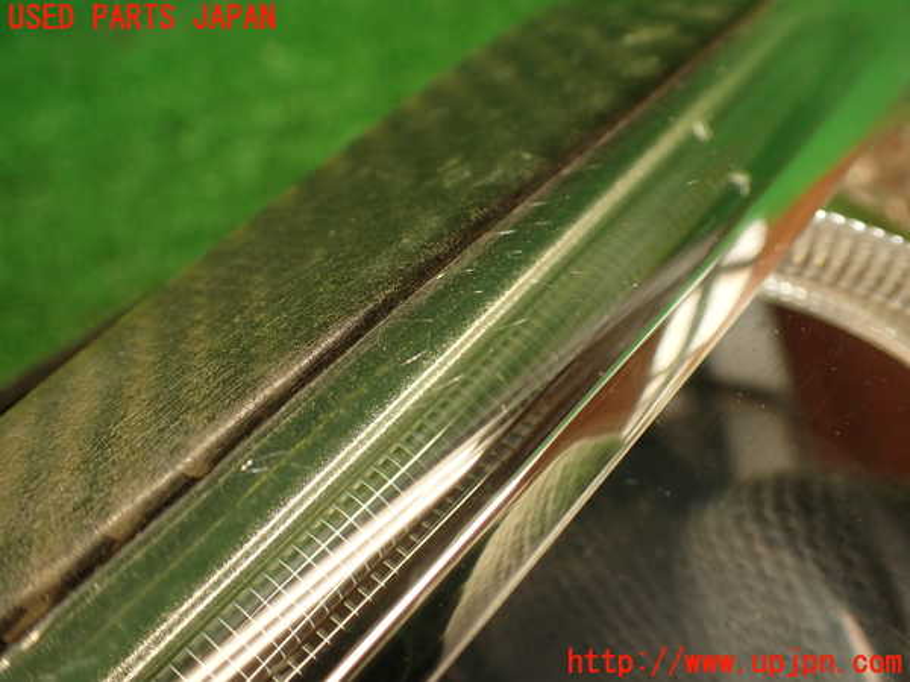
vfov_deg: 44.2
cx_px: 455
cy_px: 341
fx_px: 841
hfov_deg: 56.8
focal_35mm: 32
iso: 200
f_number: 2.4
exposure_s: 1/50
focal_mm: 5.79
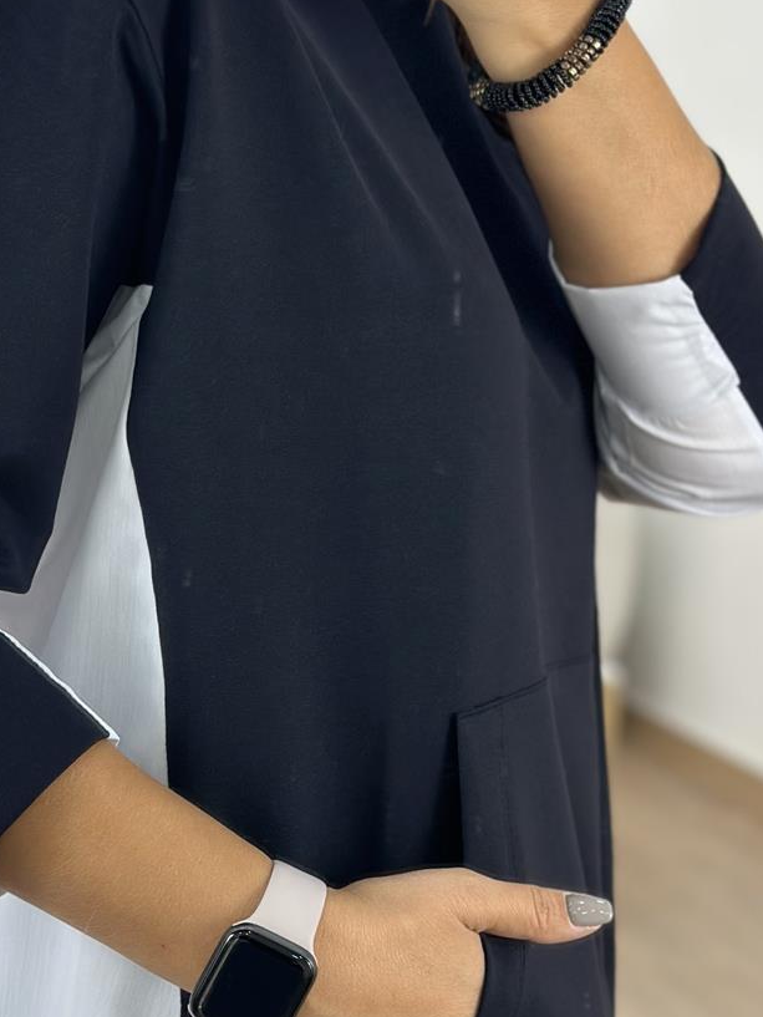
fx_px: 2762
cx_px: 200
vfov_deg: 20.8
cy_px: 646
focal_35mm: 94
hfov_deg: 15.7
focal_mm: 6.86
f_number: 1.78
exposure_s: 1/141
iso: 64
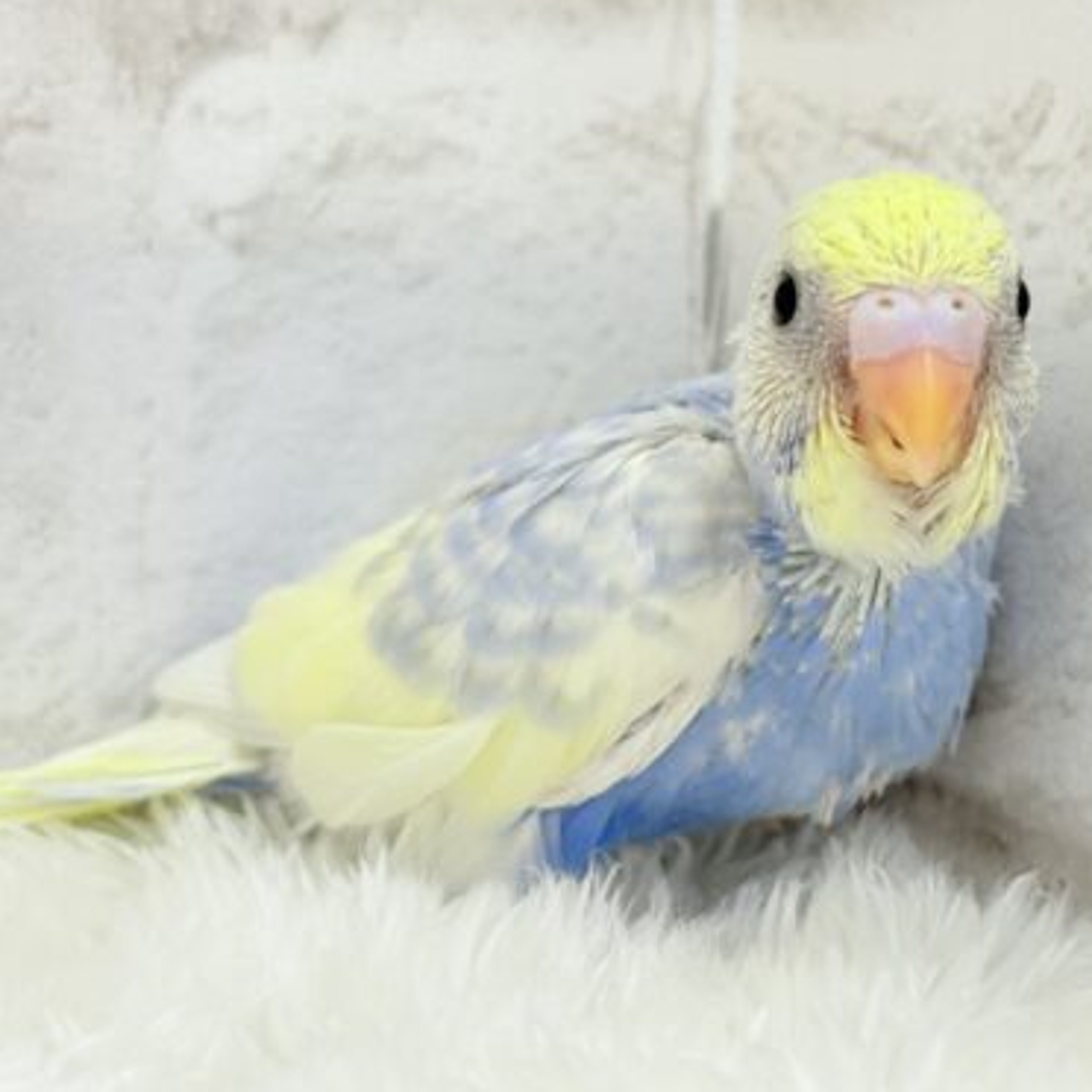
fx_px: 2820
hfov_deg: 21.7
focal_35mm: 79
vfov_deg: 21.9
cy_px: 461
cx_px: 842
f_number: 1.6
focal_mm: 5.96
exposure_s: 1/100
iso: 80
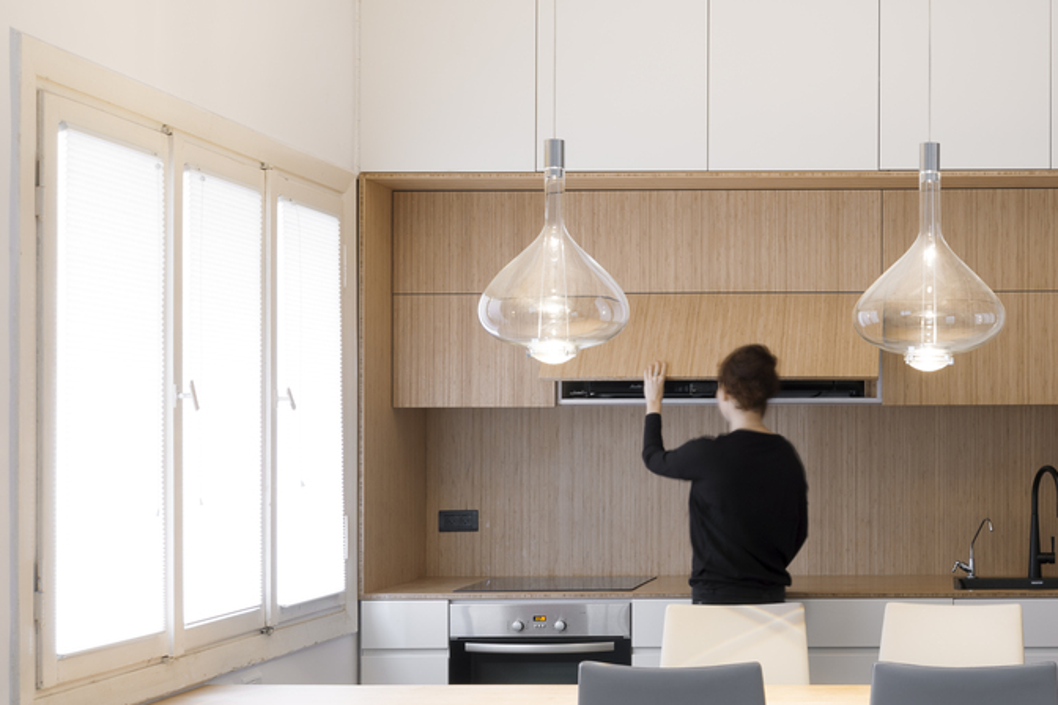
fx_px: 1704
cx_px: 949
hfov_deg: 32.8
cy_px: 425
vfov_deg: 23.3
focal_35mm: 58
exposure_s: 5
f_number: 11
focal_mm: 26
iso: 100
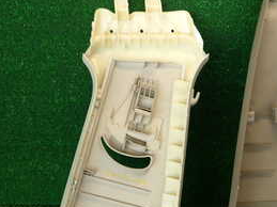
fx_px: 464
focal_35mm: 58
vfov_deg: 24.5
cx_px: 233
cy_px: 186
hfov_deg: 32.1
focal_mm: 4.5
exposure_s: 1/60
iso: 100
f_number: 2
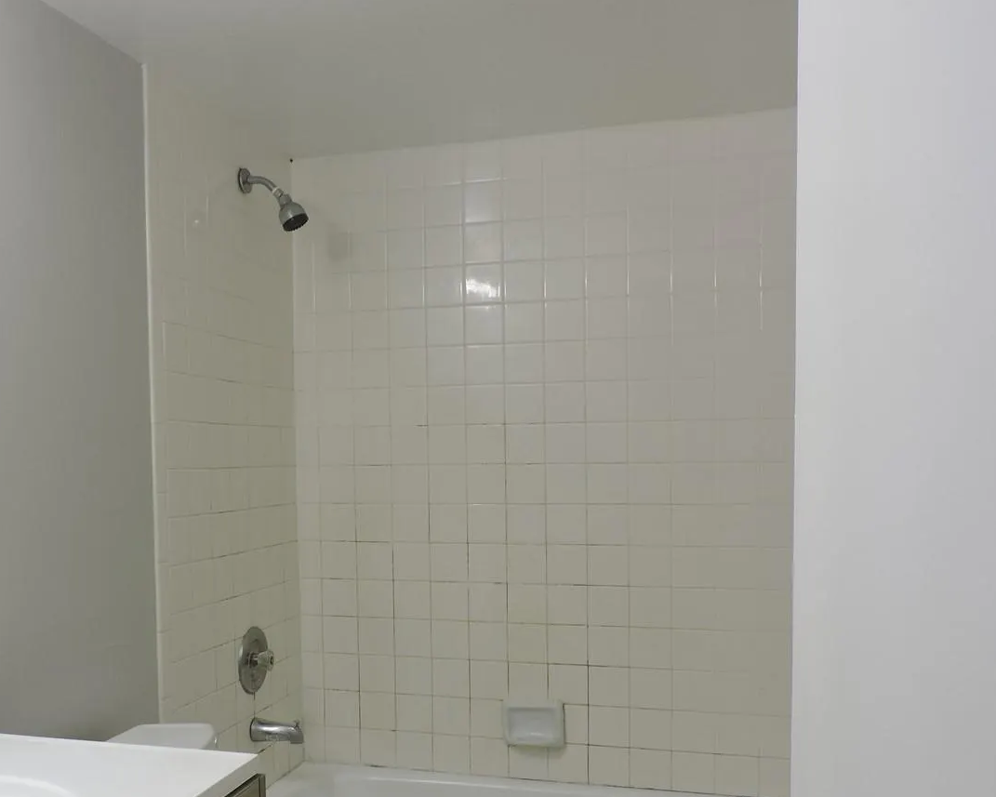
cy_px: 510
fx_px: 1032
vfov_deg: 41.8
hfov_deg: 51.0
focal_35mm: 35
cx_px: 369
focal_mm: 4.3
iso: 100
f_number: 3
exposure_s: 1/40
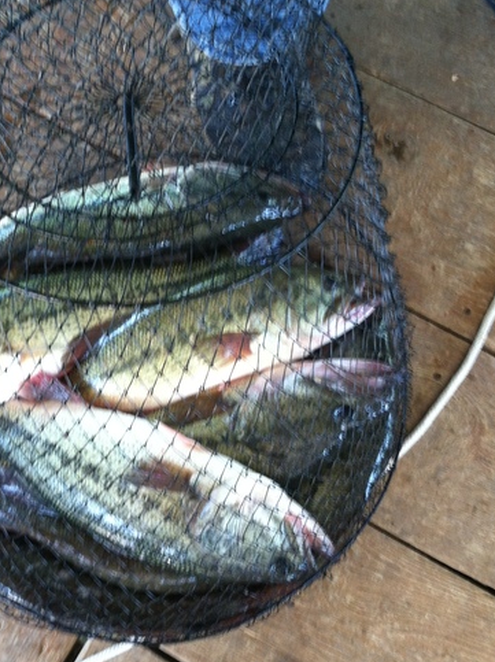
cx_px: 136
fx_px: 1108
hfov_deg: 24.9
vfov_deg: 33.2
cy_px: 389
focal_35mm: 58
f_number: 2.8
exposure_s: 1/17
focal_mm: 3.85
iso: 80
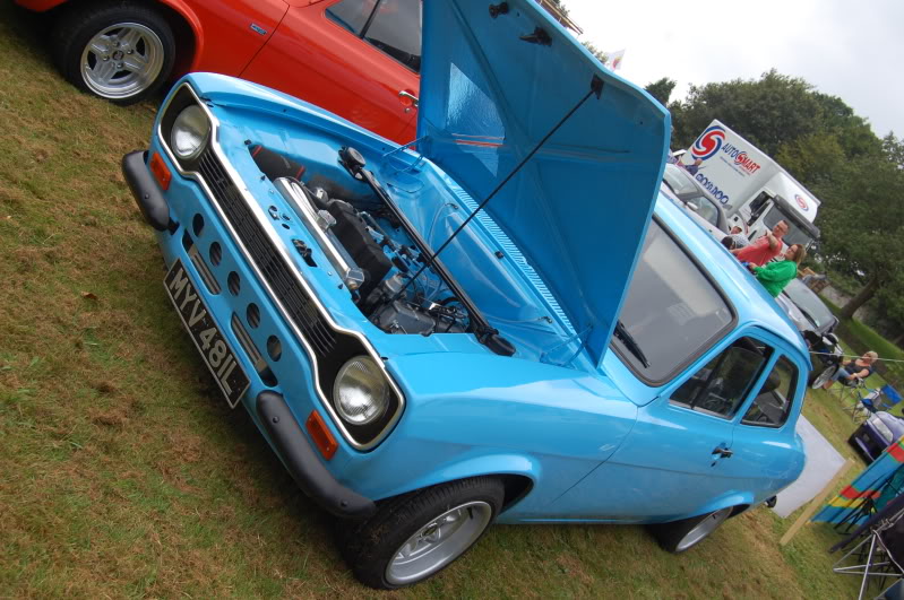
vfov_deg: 34.1
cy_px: 300
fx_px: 978
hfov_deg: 49.6
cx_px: 452
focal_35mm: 39
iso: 200
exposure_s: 1/200
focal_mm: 26
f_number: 7.1
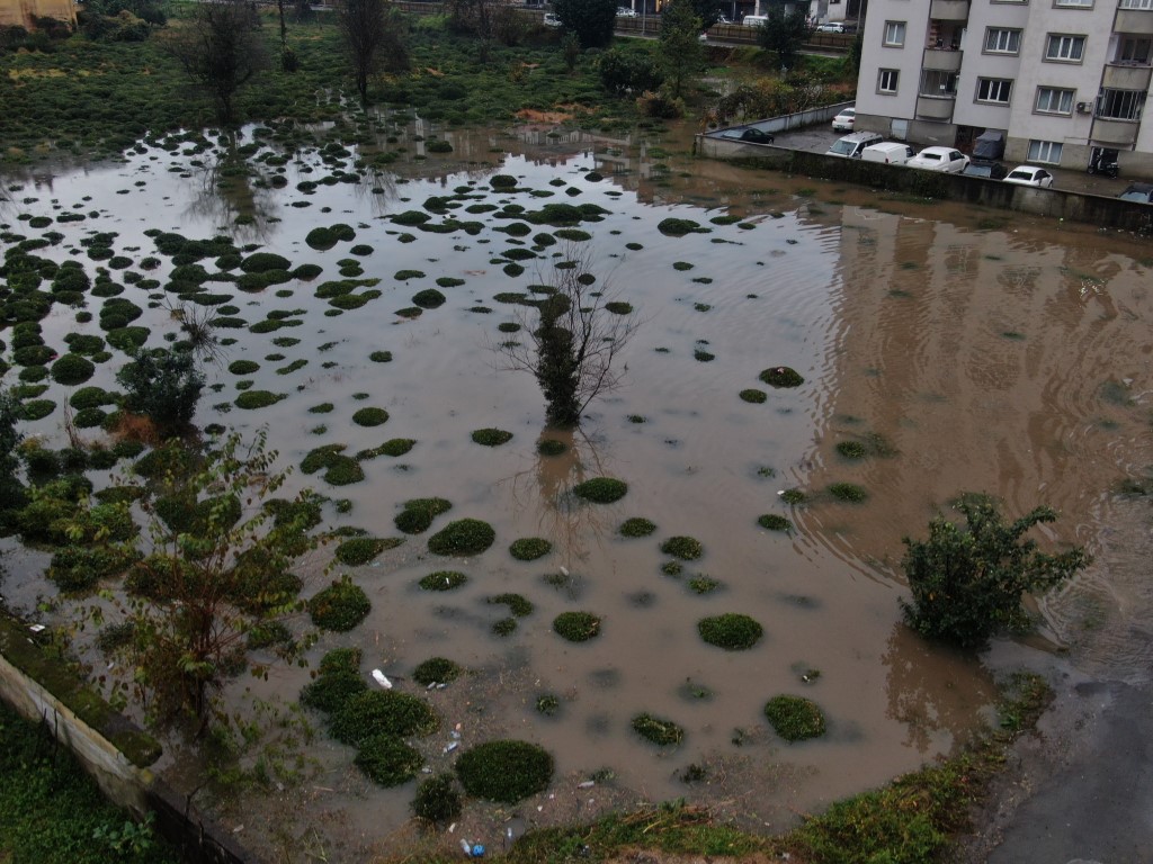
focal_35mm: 33
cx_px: 576
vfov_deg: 42.9
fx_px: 1099
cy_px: 432
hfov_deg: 55.4
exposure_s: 1/30
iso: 120
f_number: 3.2
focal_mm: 5.57
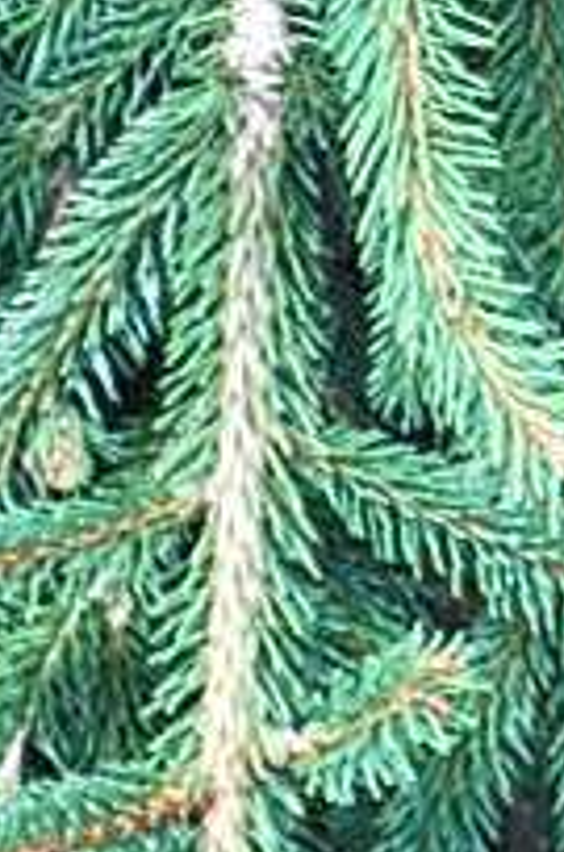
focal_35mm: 499
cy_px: 1232
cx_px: 33
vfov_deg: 4.1
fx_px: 11779
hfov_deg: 2.7
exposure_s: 1/125
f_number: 5.3
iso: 400
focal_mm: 45
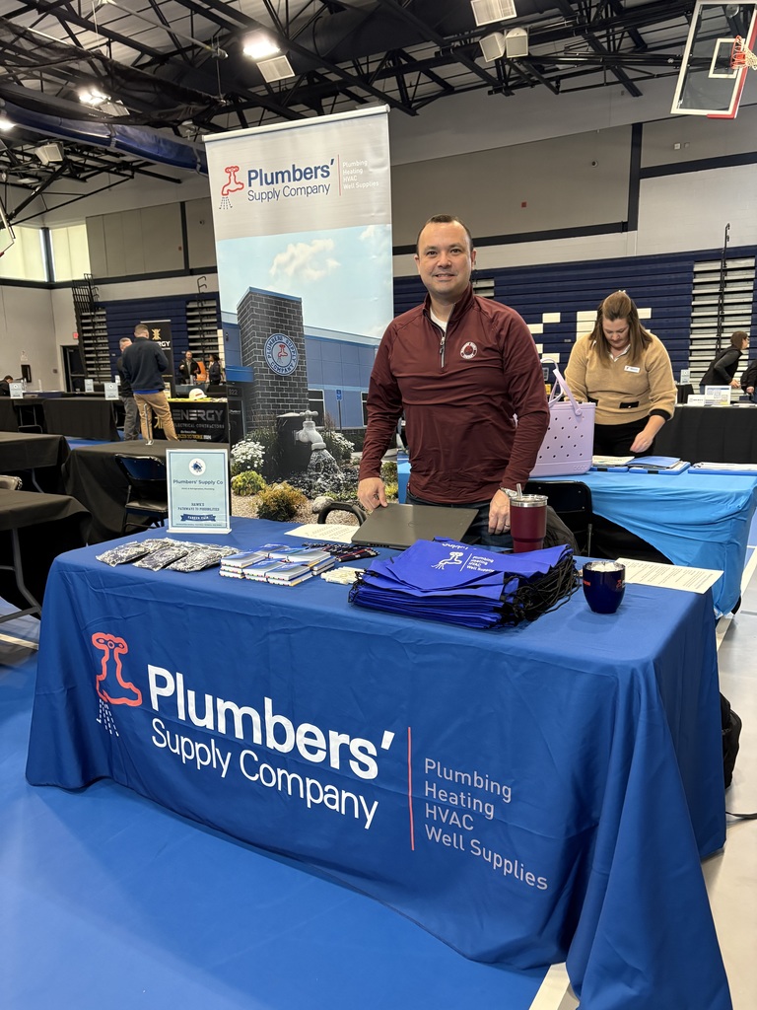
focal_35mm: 26
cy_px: 505
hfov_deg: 53.1
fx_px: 758
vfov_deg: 67.3
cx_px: 378
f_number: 1.6
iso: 320
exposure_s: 1/60
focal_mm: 5.96
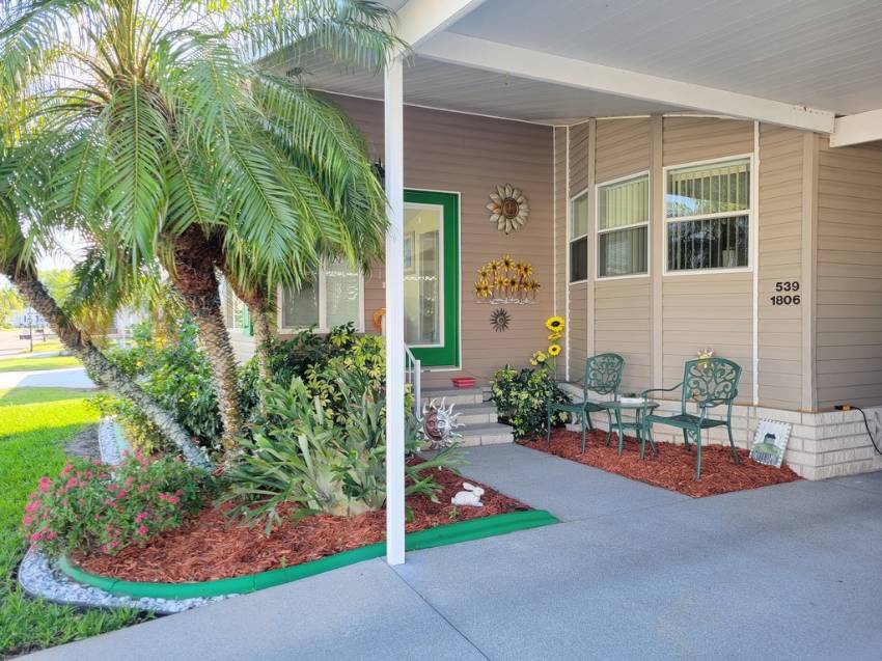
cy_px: 330
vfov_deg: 53.0
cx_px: 441
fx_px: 662
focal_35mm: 26
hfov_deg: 67.3
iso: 40
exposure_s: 1/188
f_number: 1.8
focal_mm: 5.4
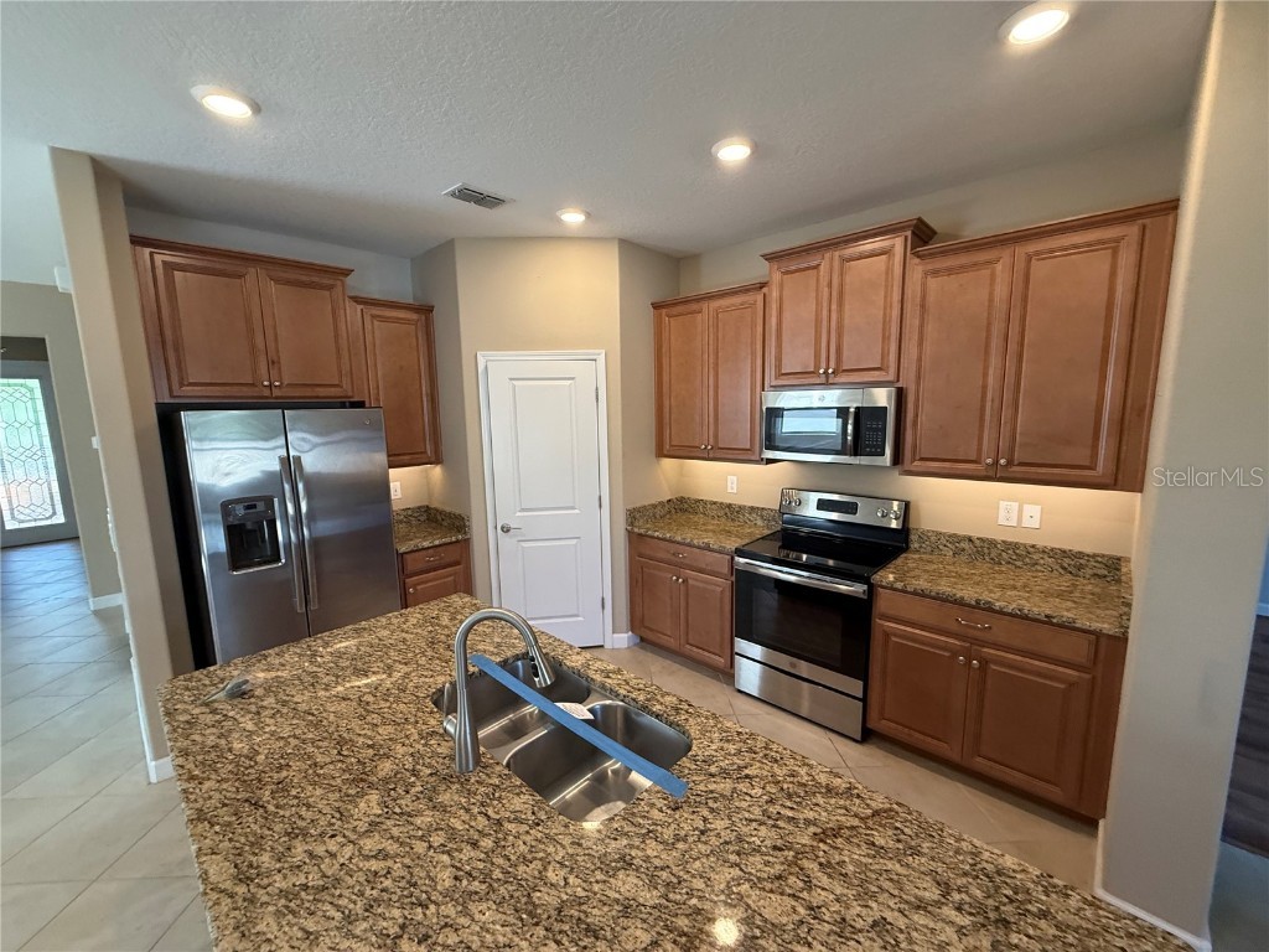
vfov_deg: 85.7
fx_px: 513
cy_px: 476
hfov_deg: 102.1
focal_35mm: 14
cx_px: 634
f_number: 2.2
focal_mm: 2.22
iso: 200
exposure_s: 1/120
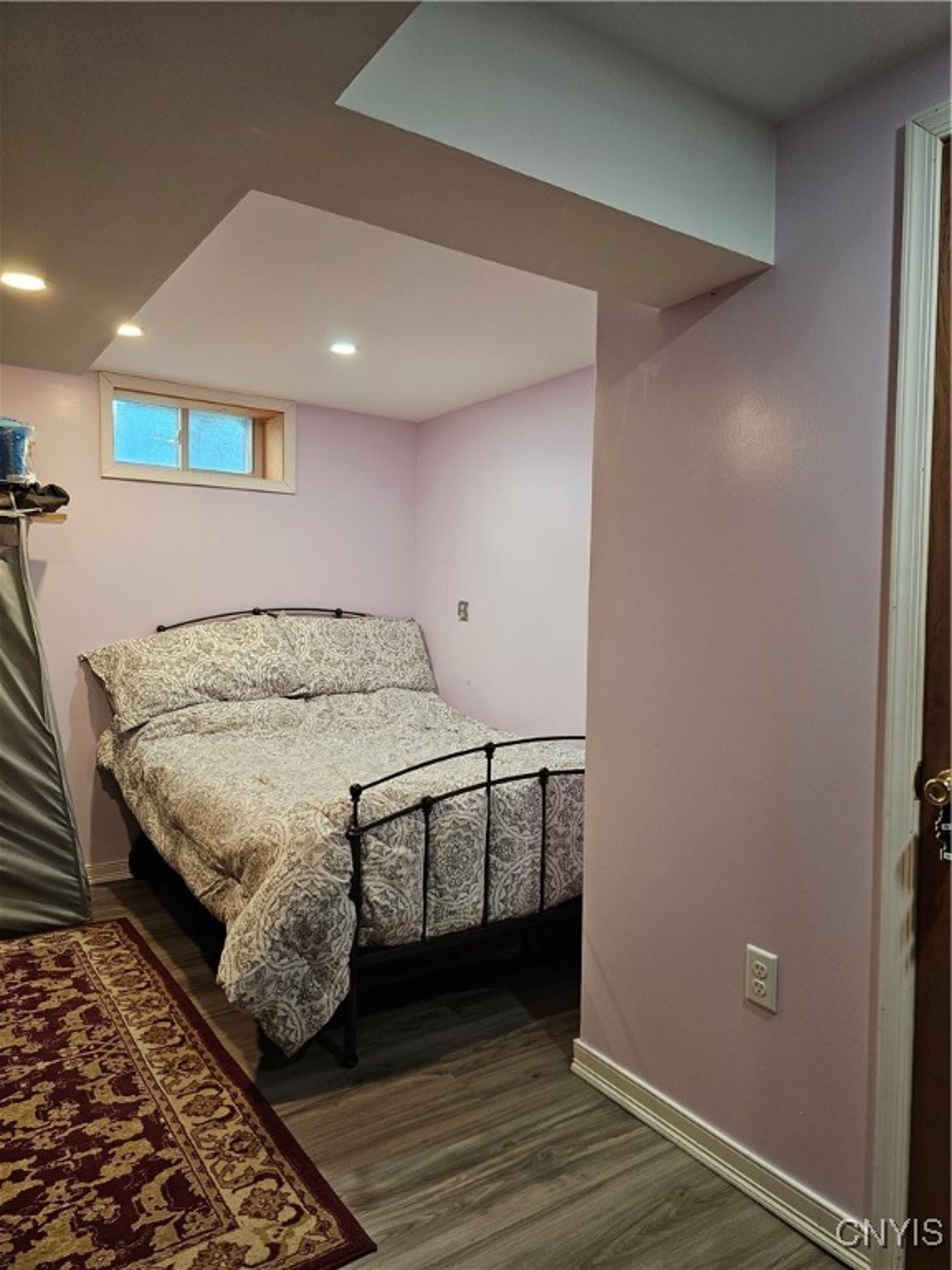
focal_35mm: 23
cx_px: 476
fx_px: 843
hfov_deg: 58.9
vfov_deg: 73.9
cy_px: 635
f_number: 1.7
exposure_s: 1/120
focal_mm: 6.3
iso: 320
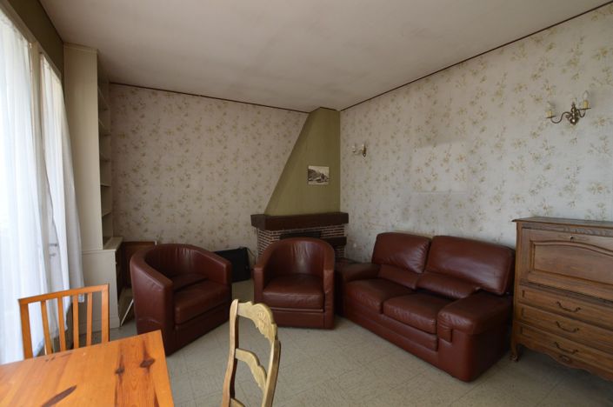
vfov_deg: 77.2
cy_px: 204
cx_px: 306
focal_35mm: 15
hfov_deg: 100.5
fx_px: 255
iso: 400
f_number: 5
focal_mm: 10
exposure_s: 1/100
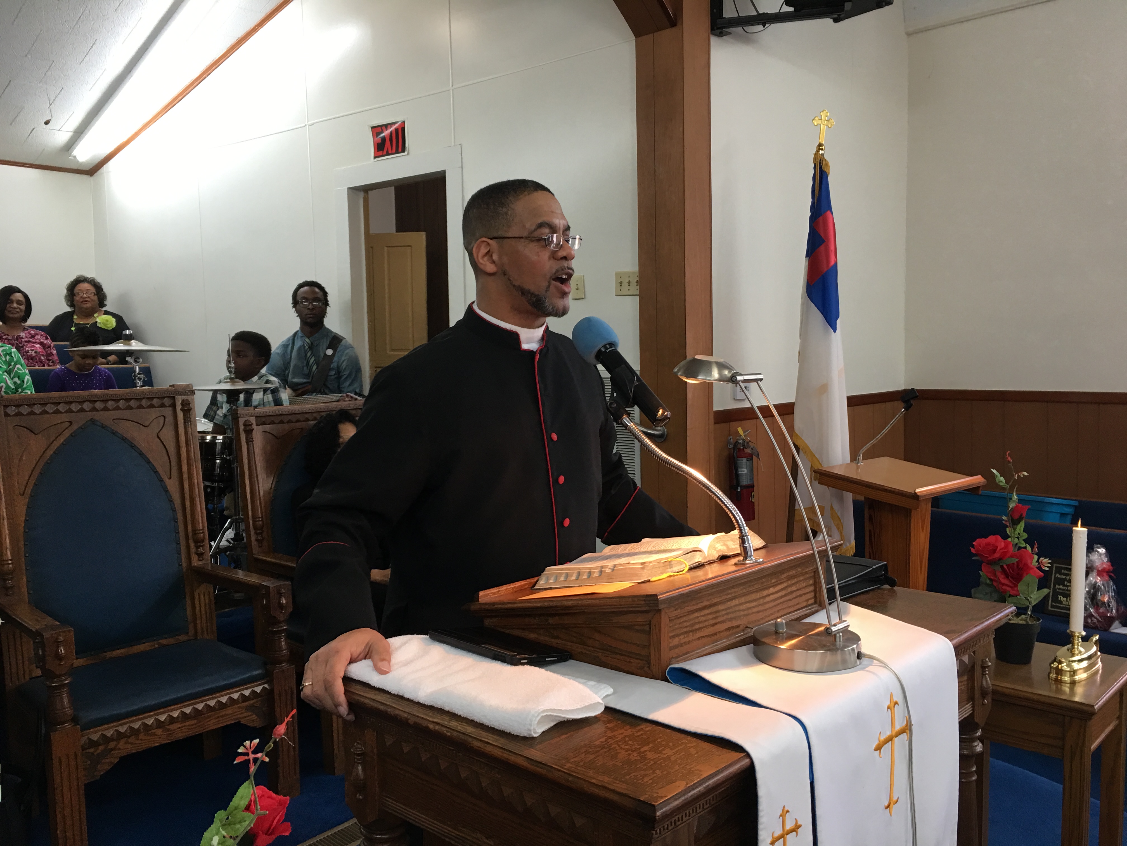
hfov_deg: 61.7
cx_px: 564
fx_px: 944
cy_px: 423
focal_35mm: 29
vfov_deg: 48.2
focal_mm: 4.15
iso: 40
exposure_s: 1/15
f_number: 2.2
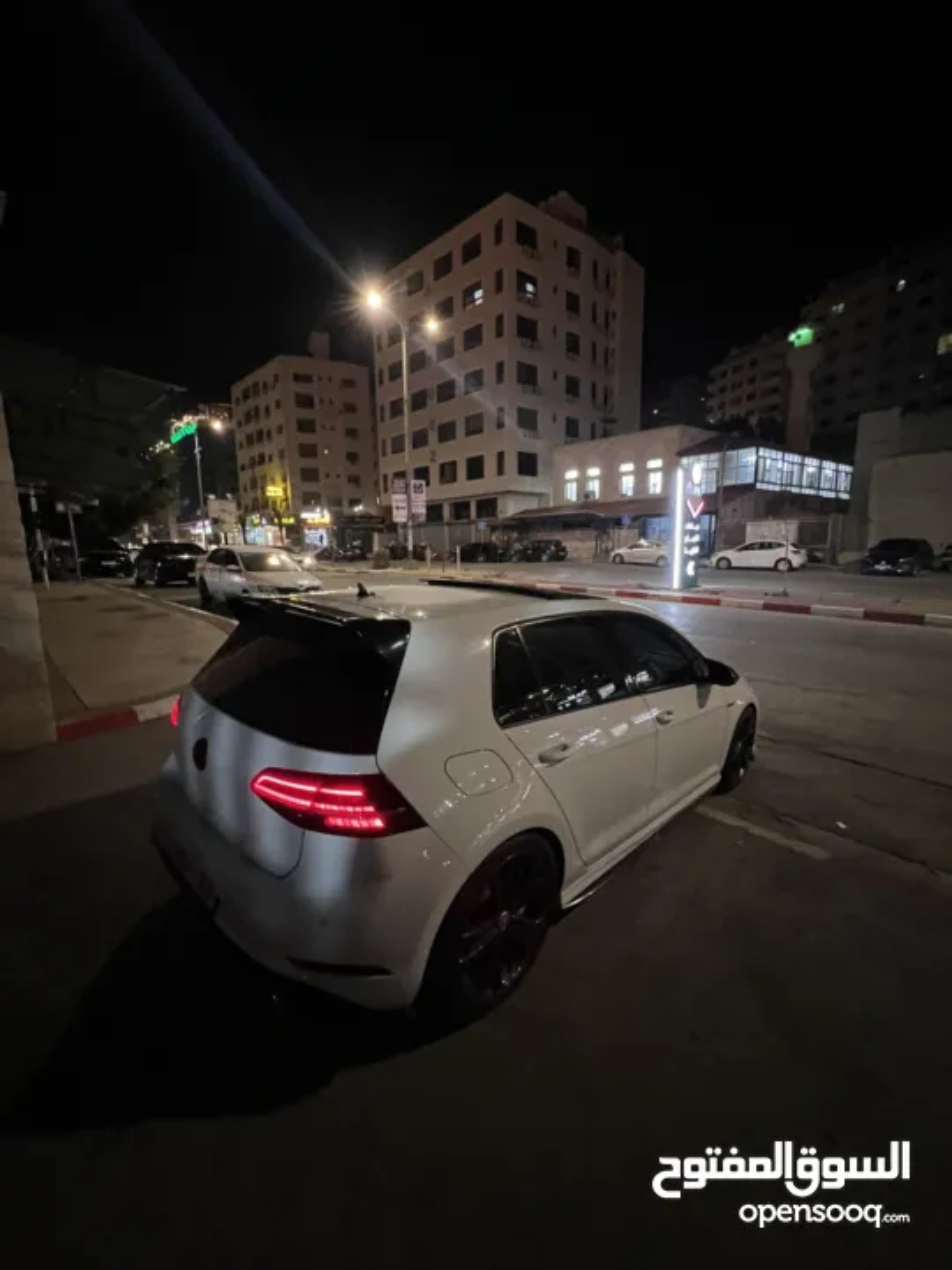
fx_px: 477
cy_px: 635
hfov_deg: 89.9
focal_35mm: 13
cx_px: 476
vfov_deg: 106.2
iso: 1000
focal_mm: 1.57
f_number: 1.8
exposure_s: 1/35
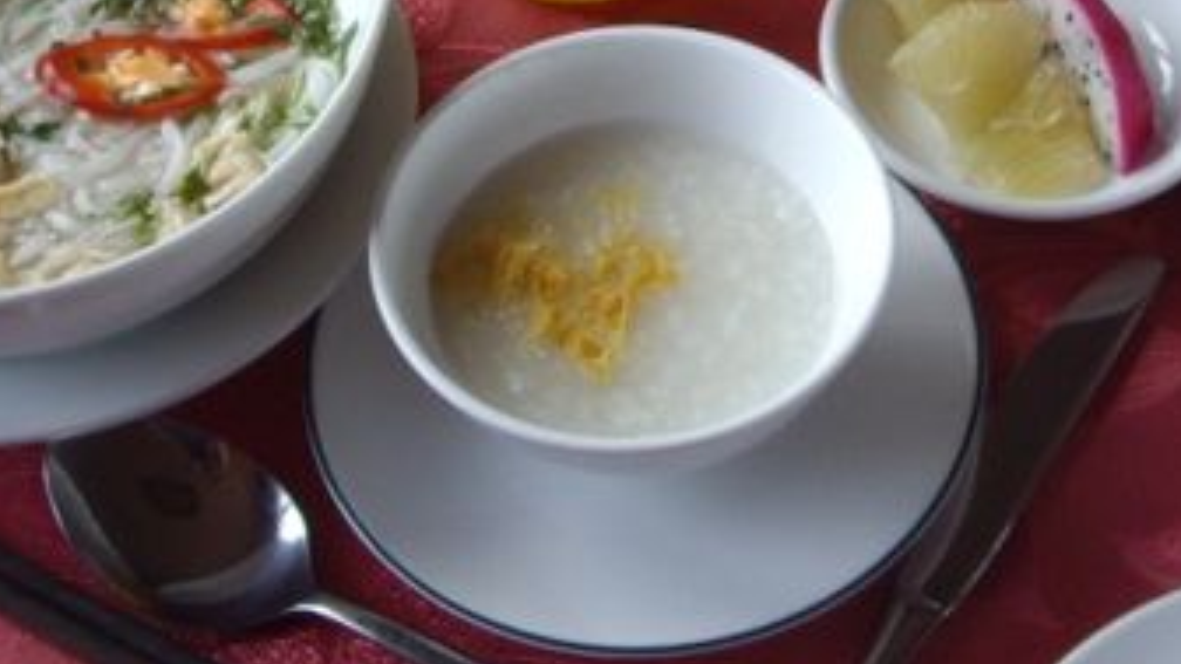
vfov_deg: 14.8
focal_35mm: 80
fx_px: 2505
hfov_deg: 26.3
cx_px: 826
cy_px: -51
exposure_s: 1/50
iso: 200
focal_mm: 7.9
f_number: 2.8
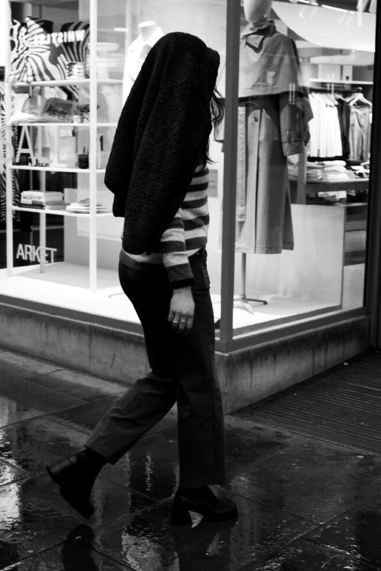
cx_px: 186
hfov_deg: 23.0
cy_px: 277
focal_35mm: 59
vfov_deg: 33.9
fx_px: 936
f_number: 8
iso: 6400
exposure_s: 1/250
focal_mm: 50
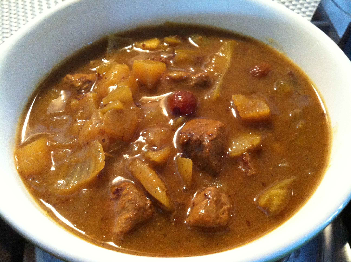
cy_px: 131
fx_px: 354
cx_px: 176
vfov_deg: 40.6
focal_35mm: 35
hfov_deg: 52.7
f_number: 2.8
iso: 500
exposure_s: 1/15
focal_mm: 3.85
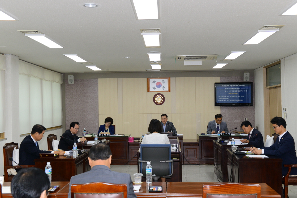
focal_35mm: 48
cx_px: 148
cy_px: 99
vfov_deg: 28.1
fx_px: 396
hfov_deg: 41.1
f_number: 7.1
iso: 900
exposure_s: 1/60
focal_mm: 48
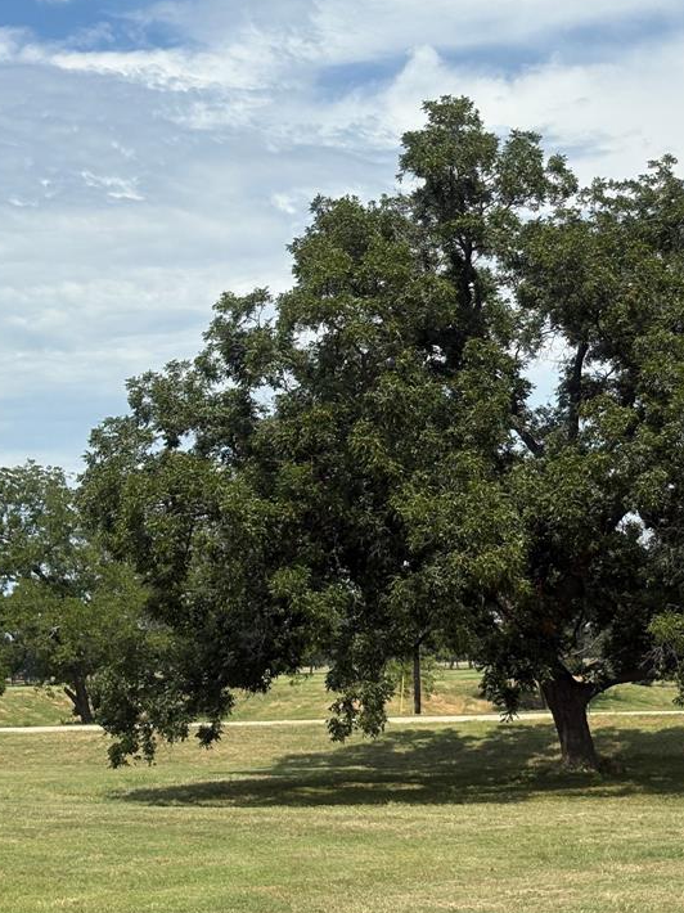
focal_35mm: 75
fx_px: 1977
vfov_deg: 26.0
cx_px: 600
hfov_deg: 19.3
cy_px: 454
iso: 40
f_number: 1.6
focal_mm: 5.96
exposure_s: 1/4630
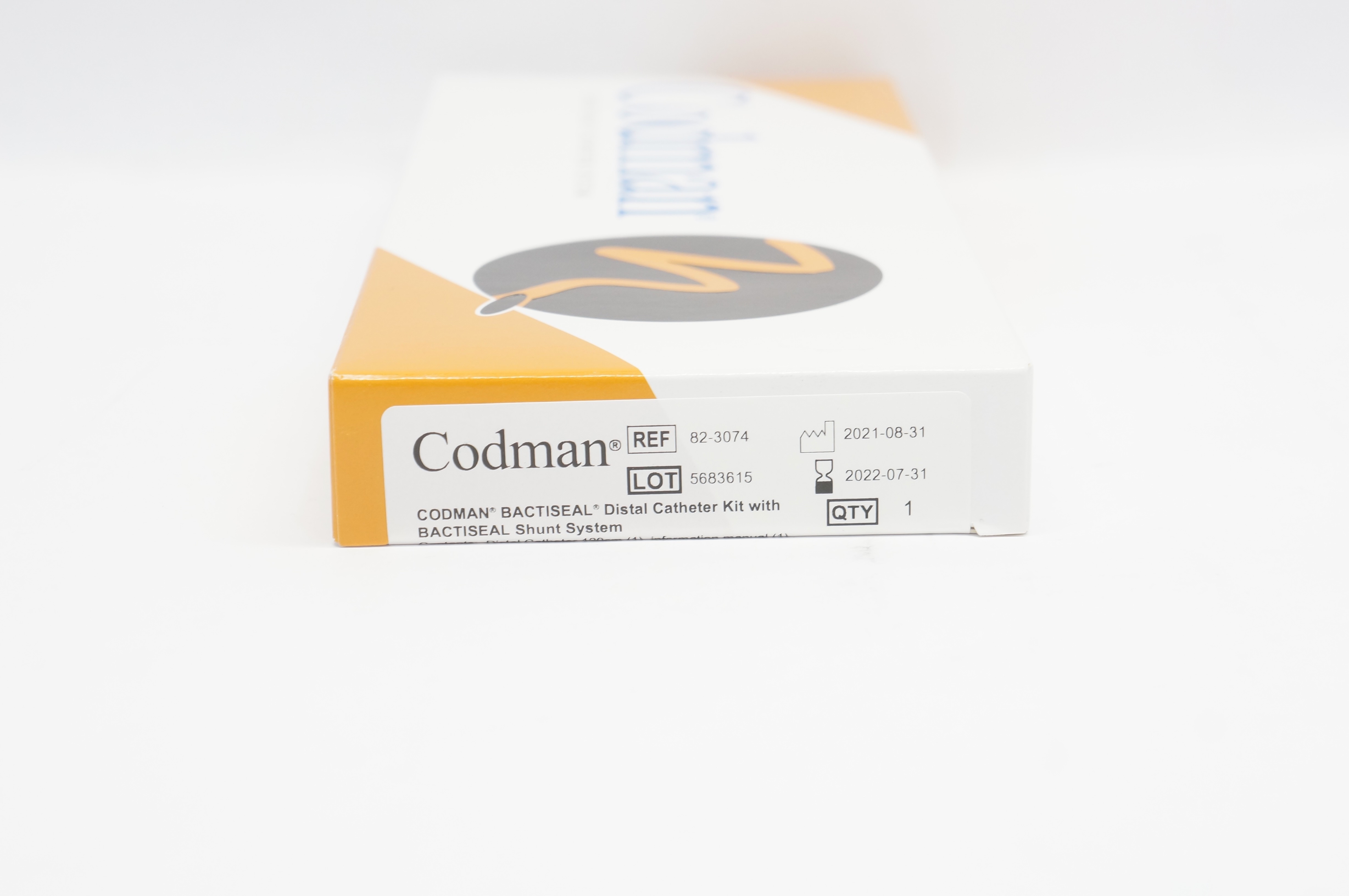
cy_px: 448
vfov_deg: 16.5
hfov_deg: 24.6
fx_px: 3088
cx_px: 674
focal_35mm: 82
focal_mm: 55
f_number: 6.3
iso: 800
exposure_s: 1/60
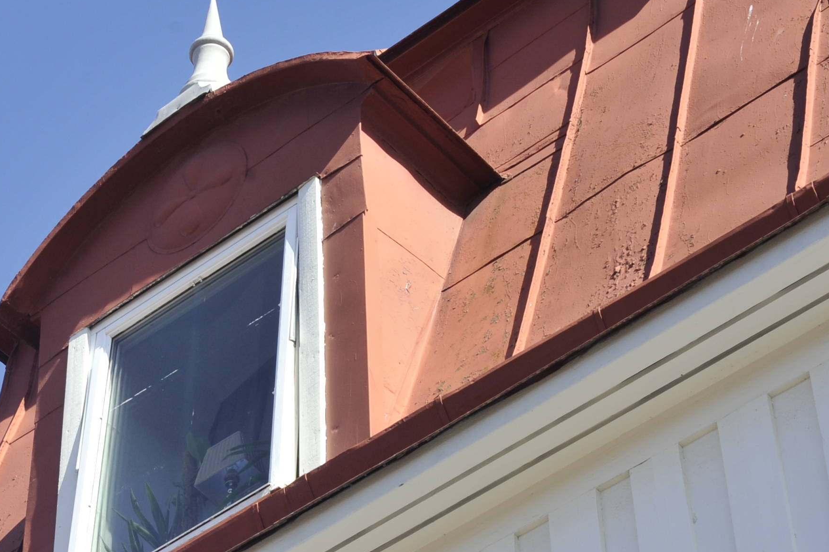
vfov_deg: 11.1
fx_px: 2808
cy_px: 515
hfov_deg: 16.6
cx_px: 124
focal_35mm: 122
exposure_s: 1/250
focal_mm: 50
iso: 400
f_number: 11
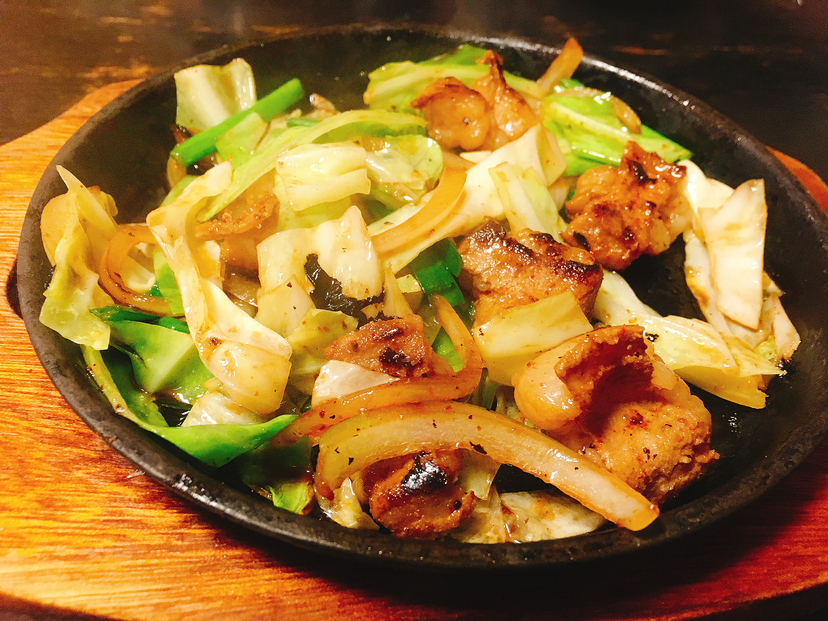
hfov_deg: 61.7
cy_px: 310
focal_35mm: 29
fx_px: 694
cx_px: 414
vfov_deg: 48.2
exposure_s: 1/20
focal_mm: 4.15
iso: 200
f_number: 2.2
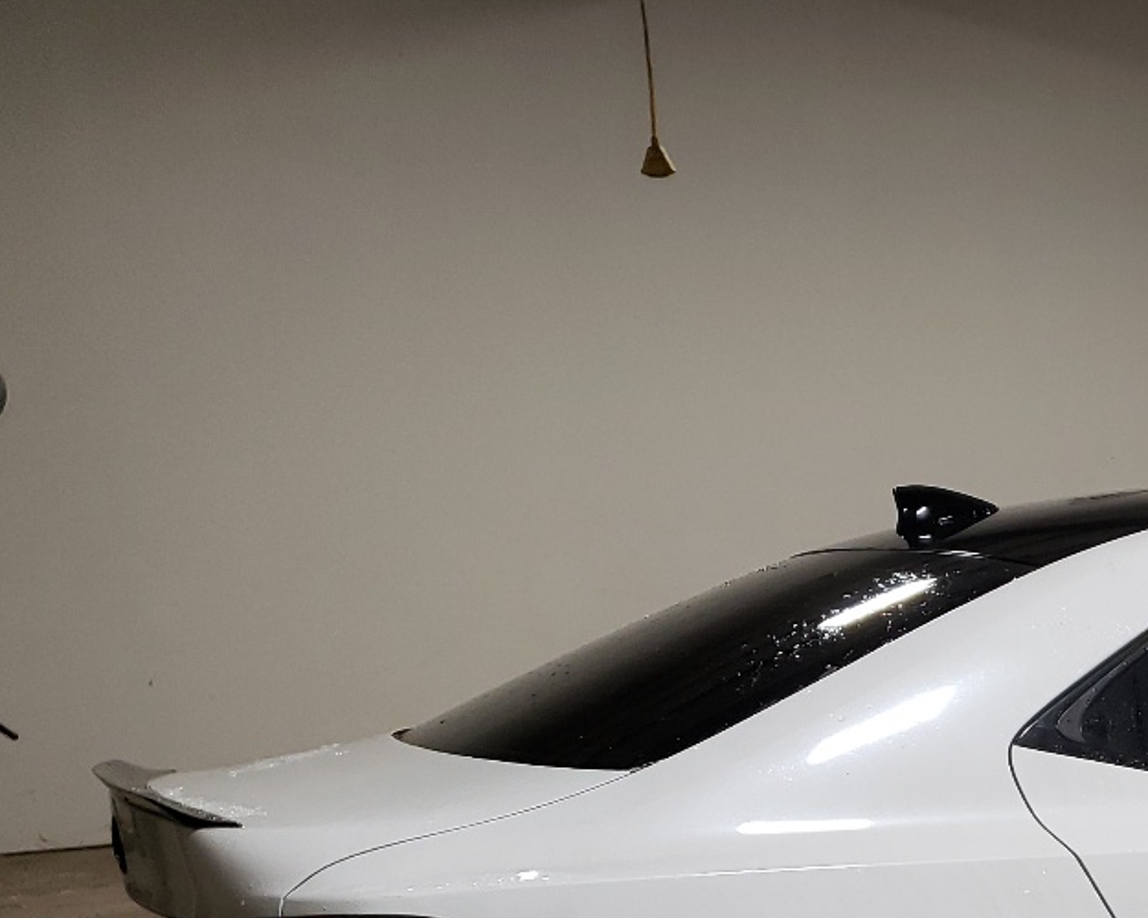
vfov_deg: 22.2
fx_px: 2208
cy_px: 1013
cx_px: 1365
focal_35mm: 65
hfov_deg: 26.1
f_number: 1.5
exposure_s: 1/60.2
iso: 71
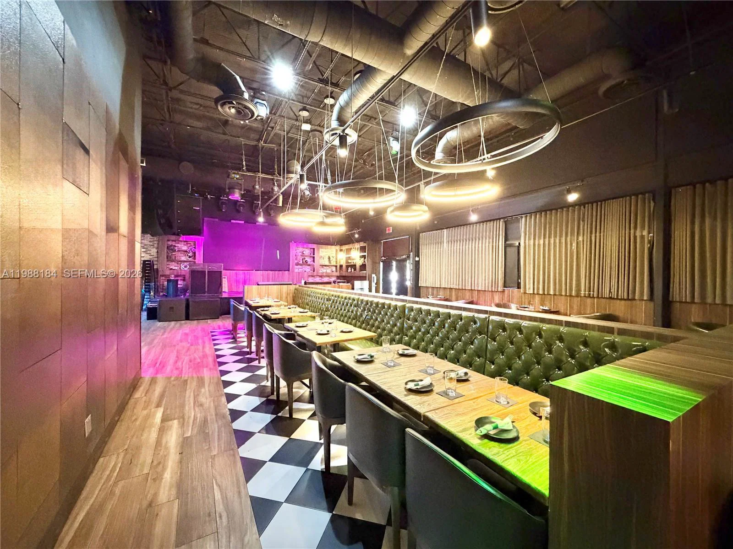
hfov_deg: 102.1
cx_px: 366
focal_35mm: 14
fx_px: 296
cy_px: 274
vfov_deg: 85.7
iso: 1250
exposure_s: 1/40
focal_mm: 2.22
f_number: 2.2
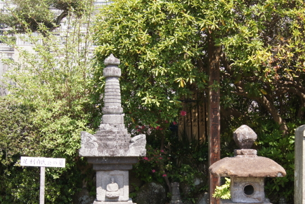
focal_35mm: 62
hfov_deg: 32.2
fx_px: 525
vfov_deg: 21.6
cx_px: 191
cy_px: 169
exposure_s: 1/125
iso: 100
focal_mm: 22
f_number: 6.3
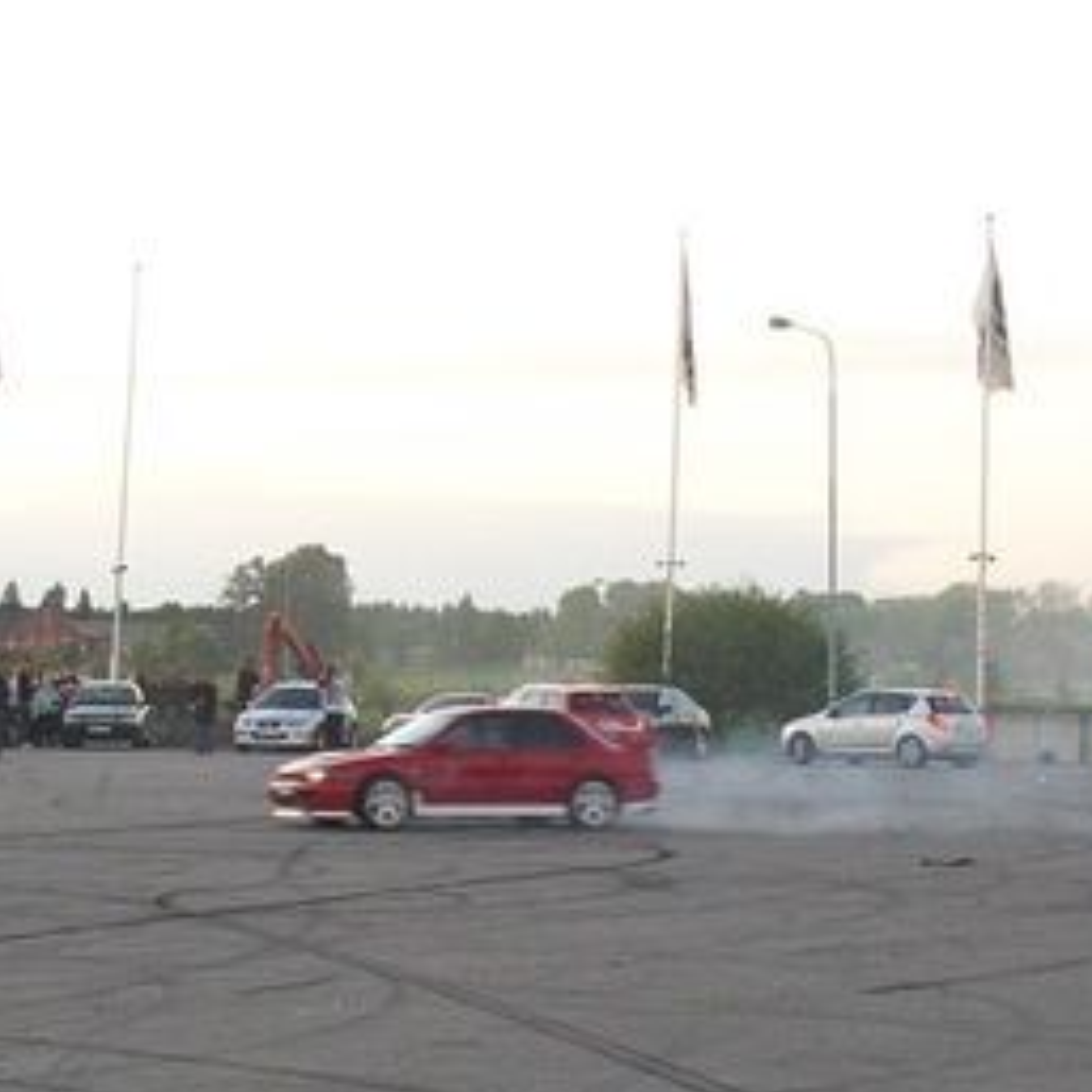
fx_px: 3533
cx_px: 671
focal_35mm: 99
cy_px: 850
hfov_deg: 17.5
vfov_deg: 17.4
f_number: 3
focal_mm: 7.6
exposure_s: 1/80
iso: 80
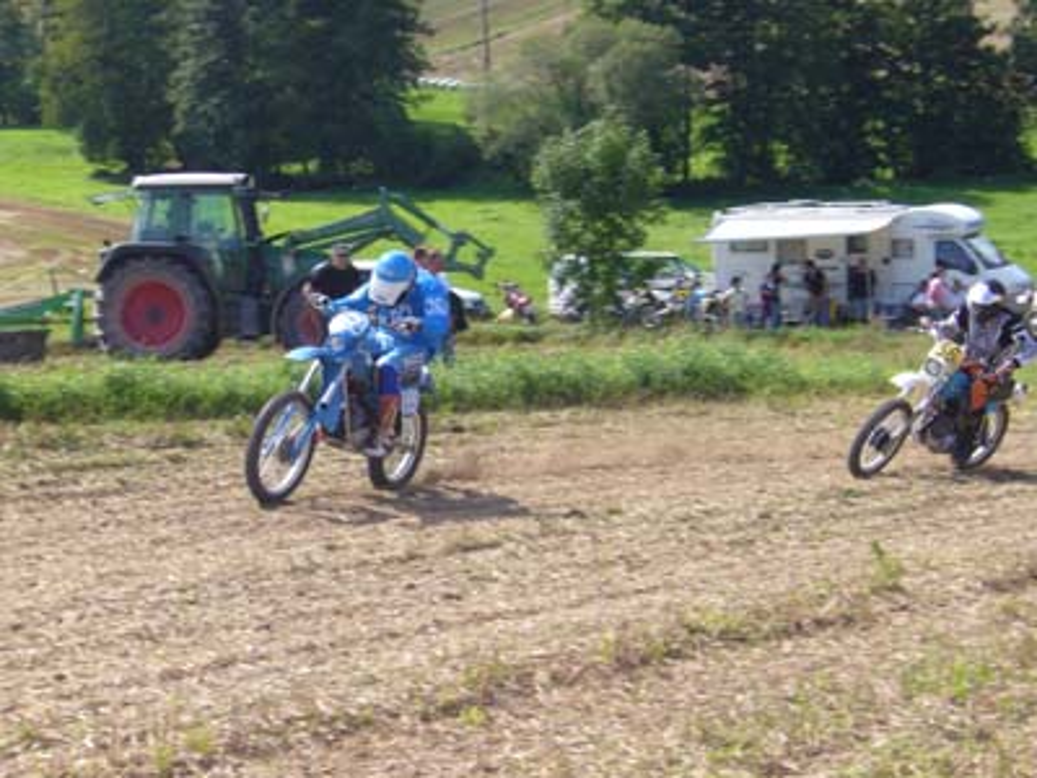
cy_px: 389
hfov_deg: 23.3
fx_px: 2516
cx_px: 518
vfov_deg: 17.6
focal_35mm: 84
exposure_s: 1/125
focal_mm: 13.9
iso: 100
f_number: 8.8
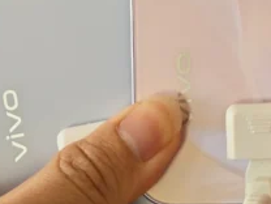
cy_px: -66
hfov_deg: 11.8
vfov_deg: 8.8
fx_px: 1300
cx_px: 262
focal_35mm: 166
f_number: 1.6
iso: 64
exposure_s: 1/50
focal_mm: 5.4
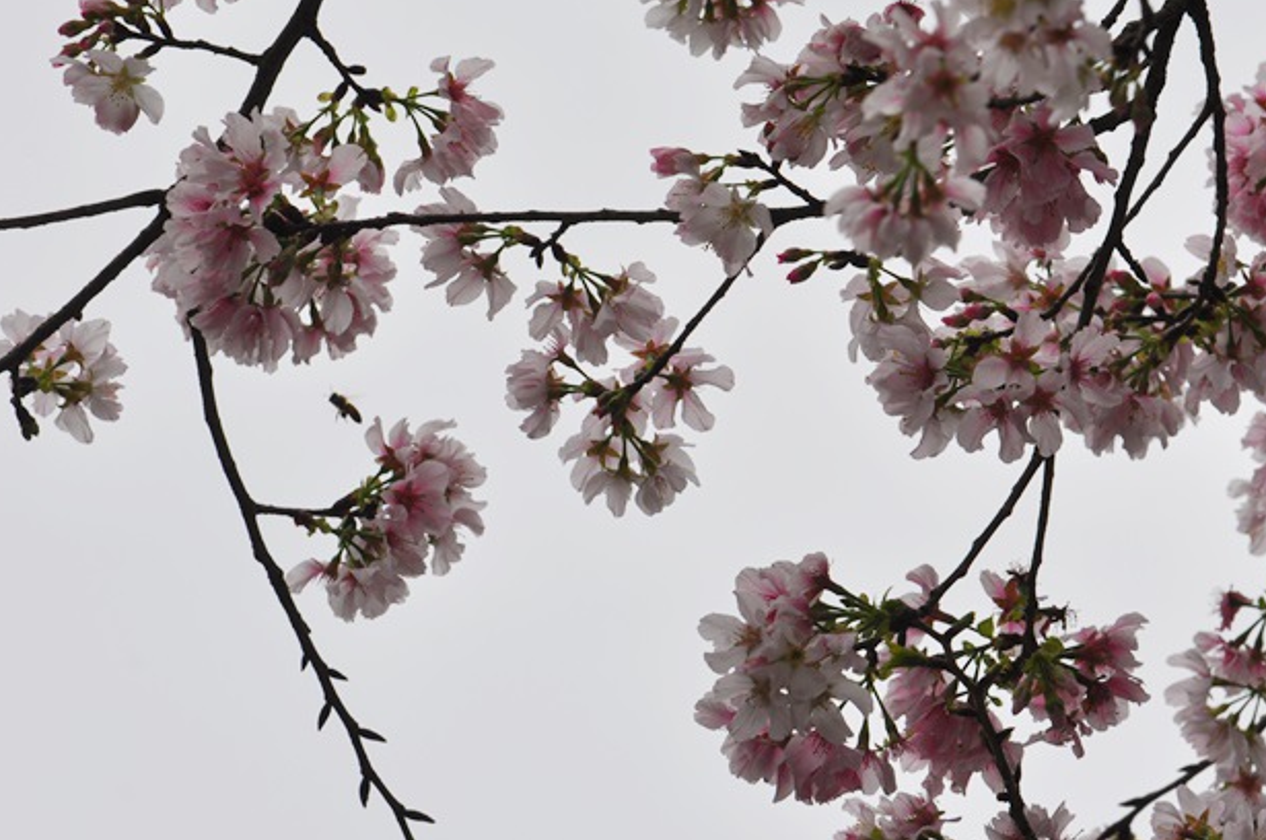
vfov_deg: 5.5
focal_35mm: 251
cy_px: 397
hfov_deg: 8.2
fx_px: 8813
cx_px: 839
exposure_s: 1/500
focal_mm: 122
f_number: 11
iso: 200
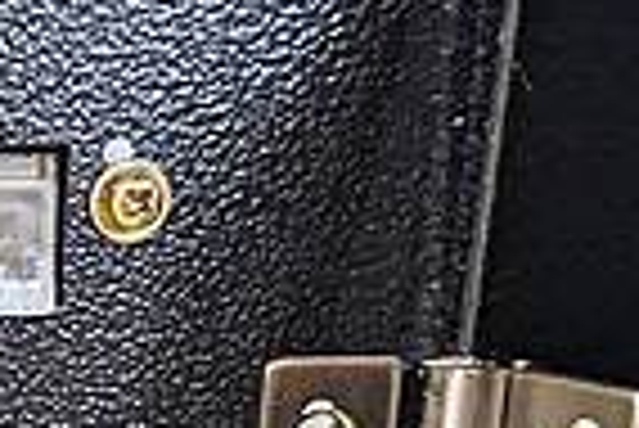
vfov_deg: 11.4
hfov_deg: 15.0
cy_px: 561
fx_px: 2079
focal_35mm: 117
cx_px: -549
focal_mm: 5.43
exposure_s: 1/25
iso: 393
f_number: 1.89
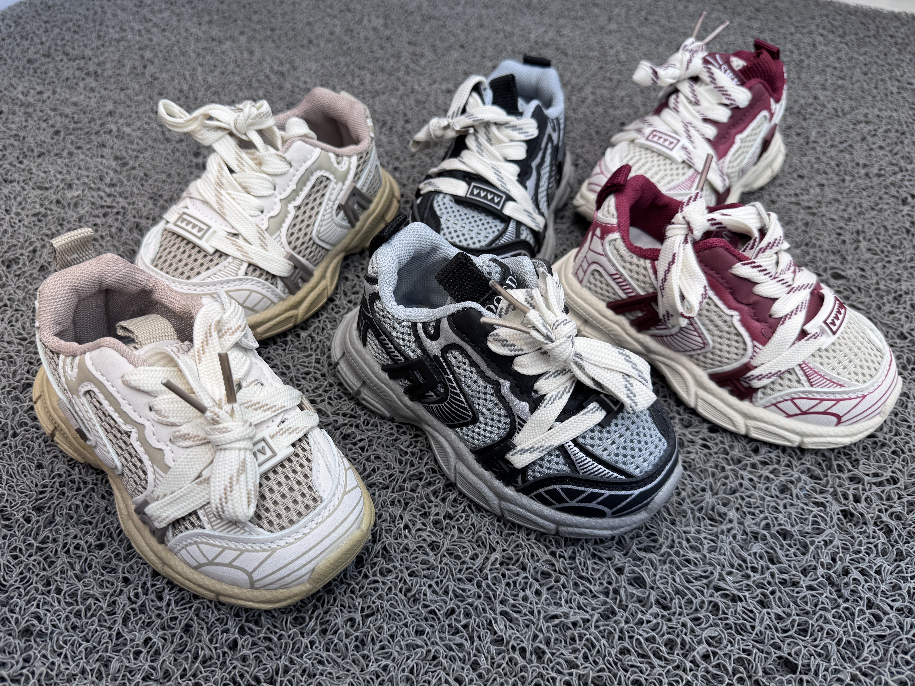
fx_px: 687
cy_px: 348
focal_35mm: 26
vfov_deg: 53.1
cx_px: 432
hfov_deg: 67.3
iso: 80
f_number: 1.78
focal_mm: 6.76
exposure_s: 1/312
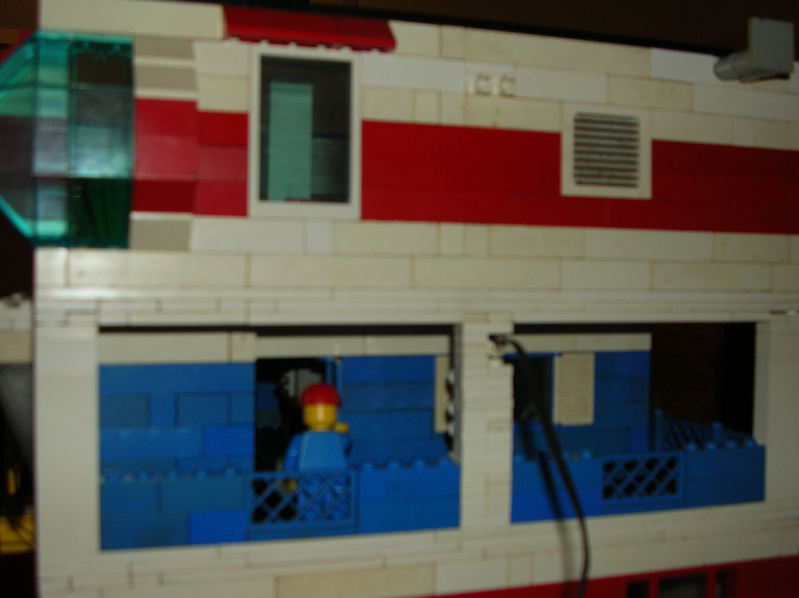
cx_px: 400
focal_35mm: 42
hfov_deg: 44.8
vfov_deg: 34.3
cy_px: 299
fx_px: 969
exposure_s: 1/60.1
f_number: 3
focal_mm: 7.1
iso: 50
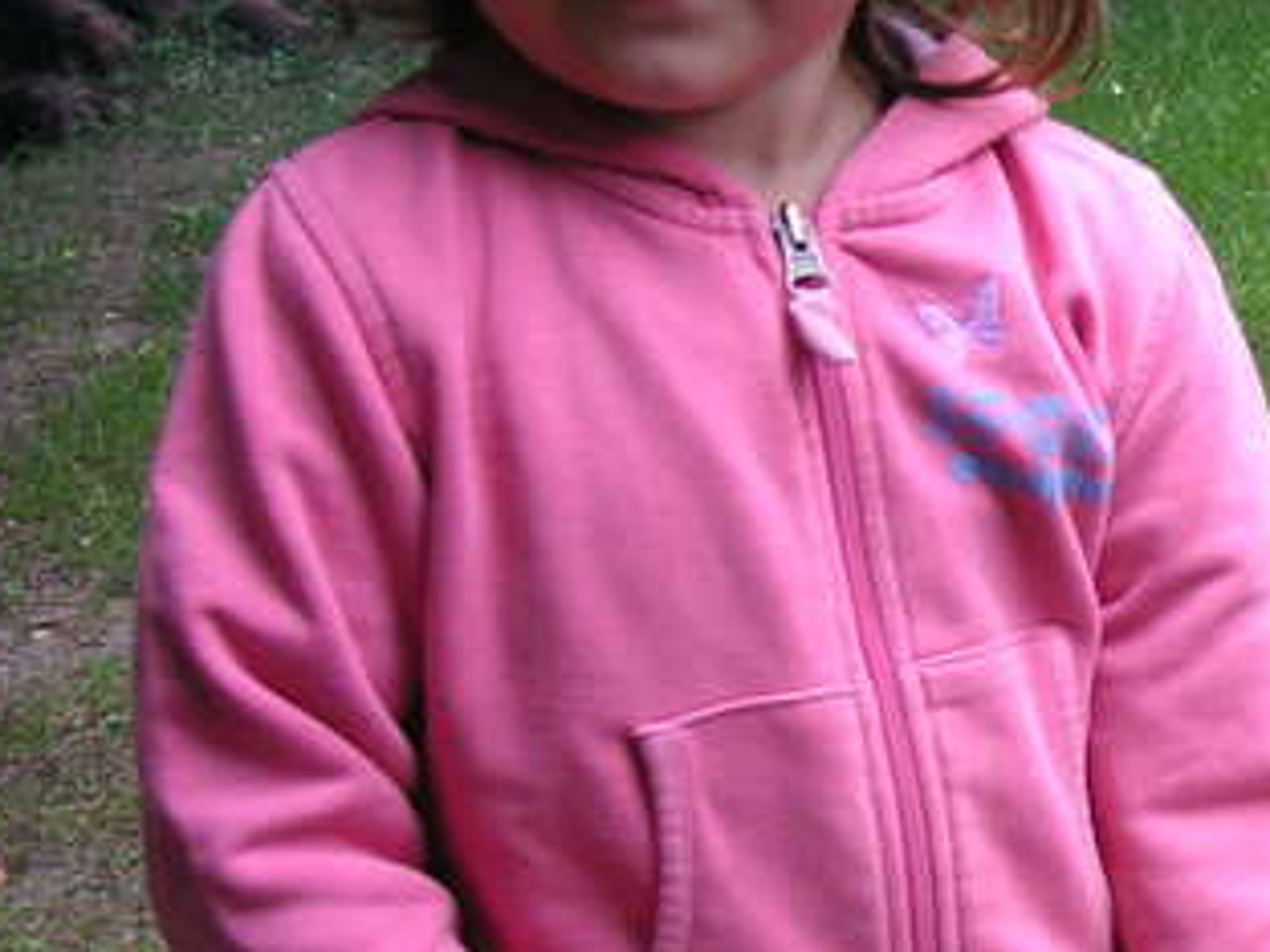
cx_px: 1506
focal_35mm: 95
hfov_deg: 19.5
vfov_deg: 15.6
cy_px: 533
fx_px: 3485
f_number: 2.8
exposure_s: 1/45
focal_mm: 6.1
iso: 50
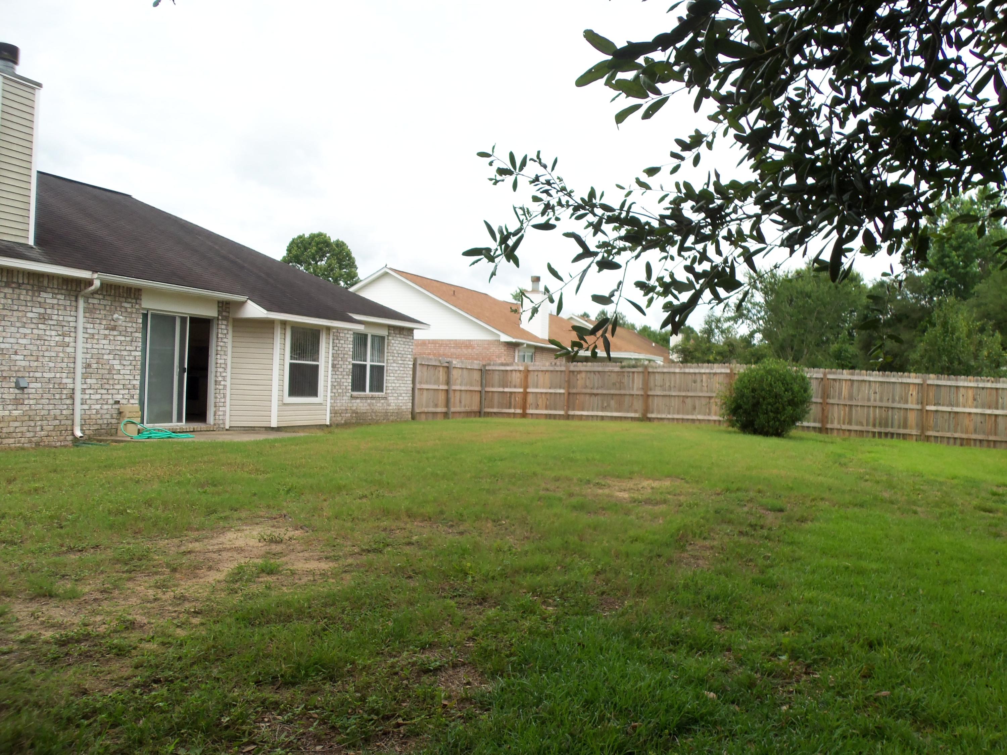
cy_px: 378
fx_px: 844
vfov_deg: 48.2
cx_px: 504
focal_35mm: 29
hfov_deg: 61.7
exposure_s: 1/500
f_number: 3.4
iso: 80
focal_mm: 5.2
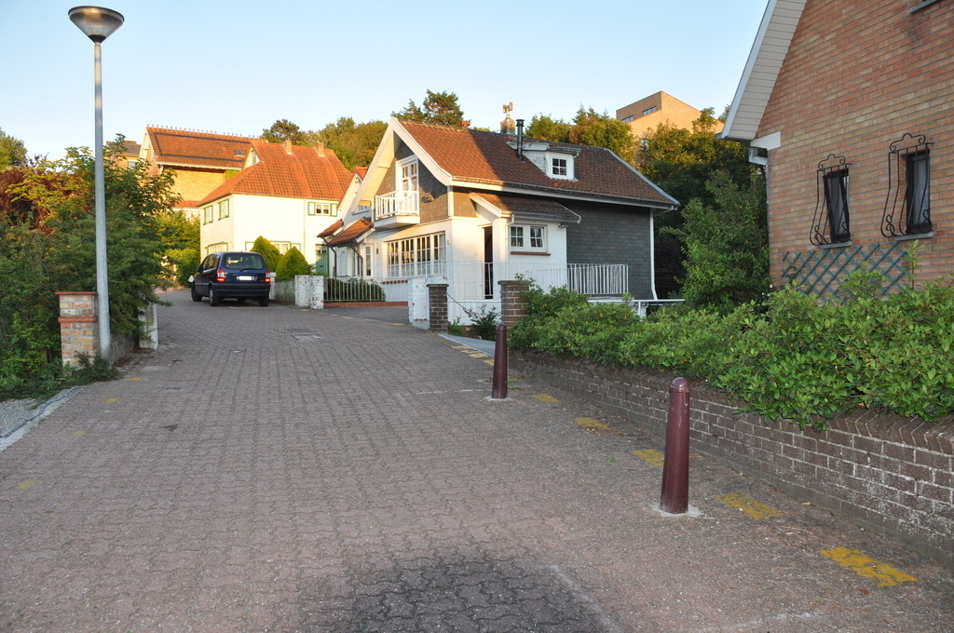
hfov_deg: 67.4
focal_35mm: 27
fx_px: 715
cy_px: 316
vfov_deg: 47.8
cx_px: 477
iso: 400
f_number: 5.6
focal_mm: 18
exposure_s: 1/200
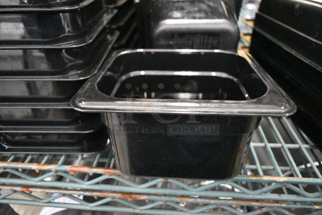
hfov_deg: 67.3
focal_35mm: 27
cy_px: 108
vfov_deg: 48.0
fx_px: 242
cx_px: 161
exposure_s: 1/60
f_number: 4
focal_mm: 18
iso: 6400
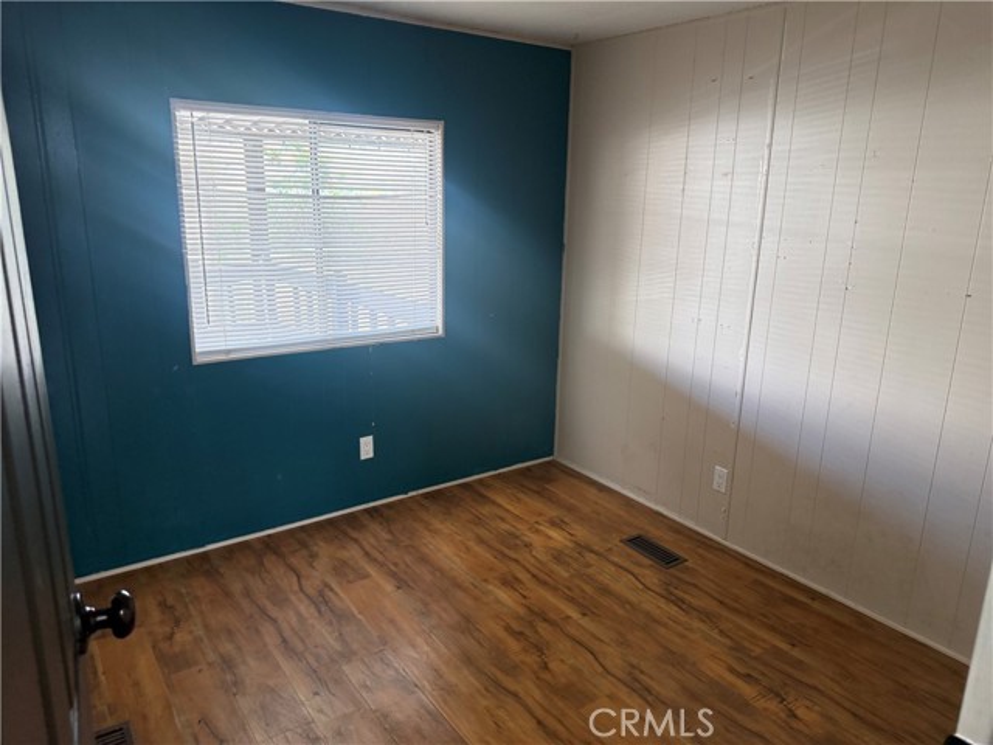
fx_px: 688
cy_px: 372
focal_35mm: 24
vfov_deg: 56.8
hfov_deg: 71.6
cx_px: 496
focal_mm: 6.76
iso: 200
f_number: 1.78
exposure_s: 1/81
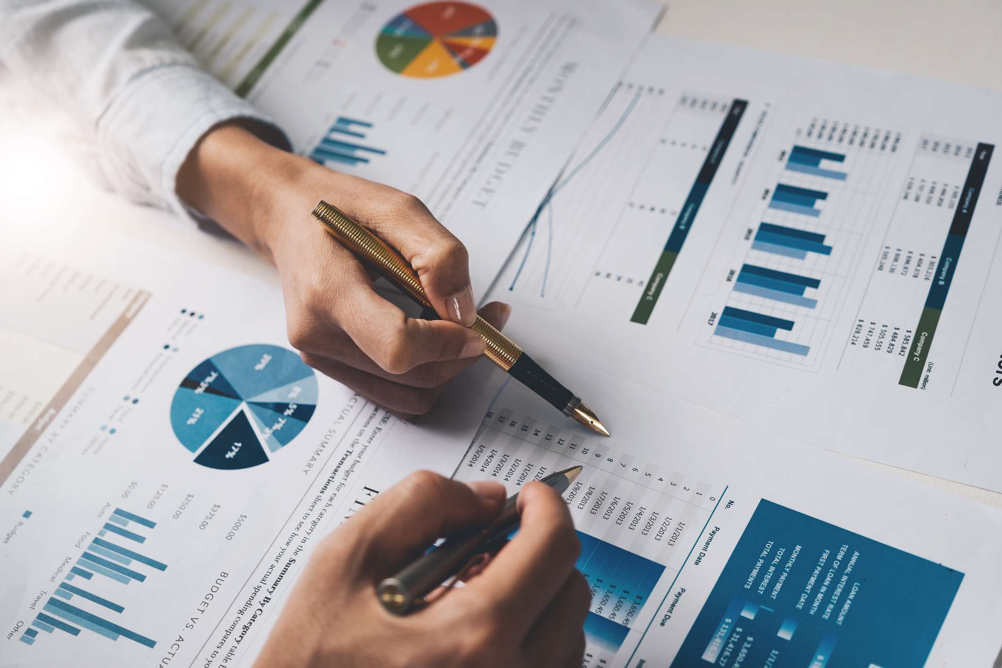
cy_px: 334
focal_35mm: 56
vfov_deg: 24.2
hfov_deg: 35.6
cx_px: 501
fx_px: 1559
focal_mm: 37.6
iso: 200
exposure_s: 1/340
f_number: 2.8
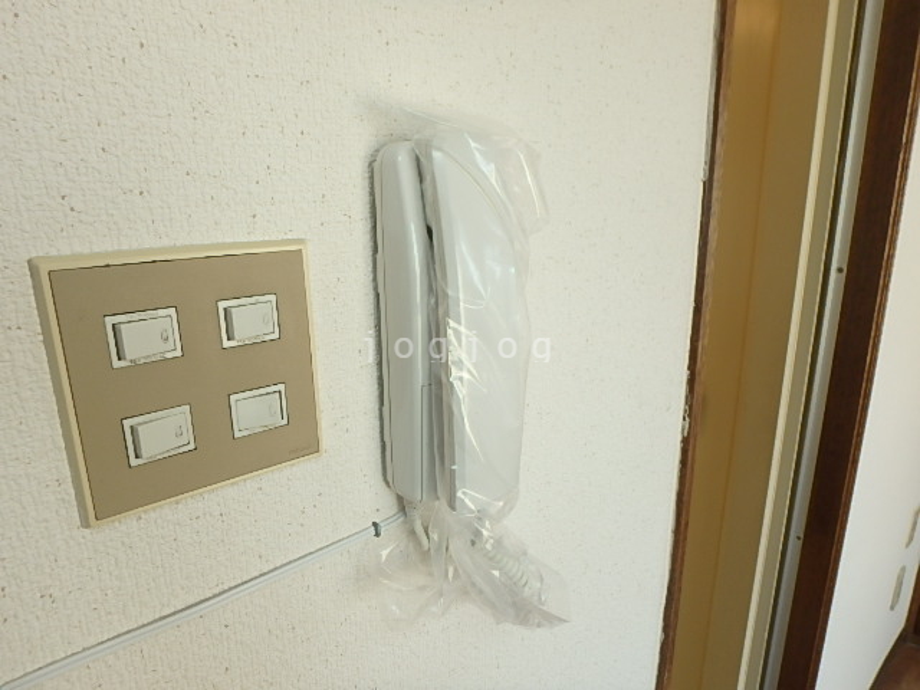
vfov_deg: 63.4
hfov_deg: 79.0
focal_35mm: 21
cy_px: 345
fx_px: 558
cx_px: 460
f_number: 3.5
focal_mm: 3.7
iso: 125
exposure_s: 1/60
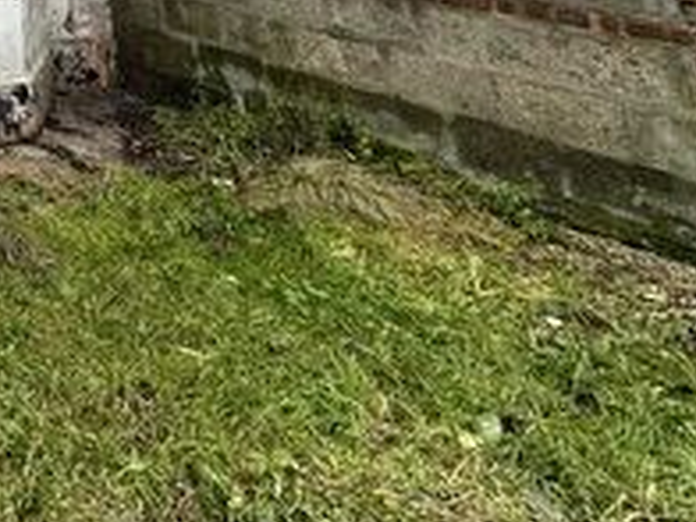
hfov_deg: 26.7
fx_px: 1005
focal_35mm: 50
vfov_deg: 21.9
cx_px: -362
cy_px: -339
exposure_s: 1/99
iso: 64
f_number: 2.2
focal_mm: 2.22
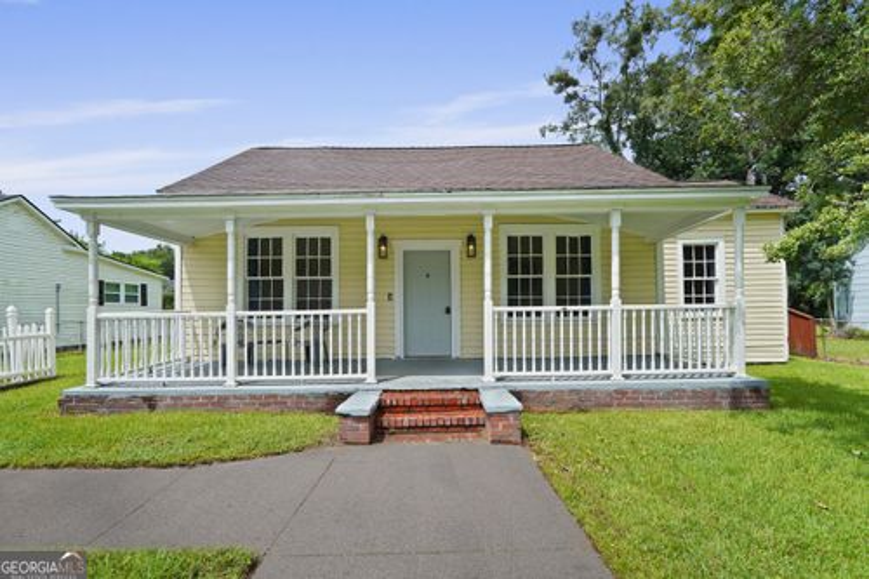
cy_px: 290
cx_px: 434
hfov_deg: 95.0
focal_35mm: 16
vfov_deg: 72.0
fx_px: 398
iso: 320
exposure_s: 1/125
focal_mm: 16.5
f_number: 9
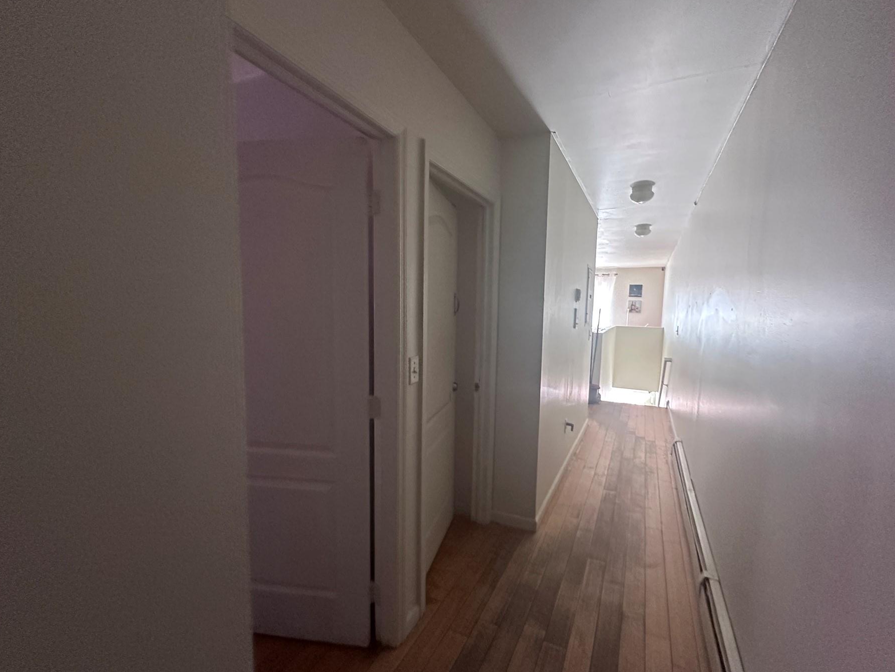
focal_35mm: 16
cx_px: 465
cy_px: 346
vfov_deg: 78.1
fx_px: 414
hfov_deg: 94.5
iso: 400
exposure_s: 1/60
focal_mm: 2.22
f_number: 2.2
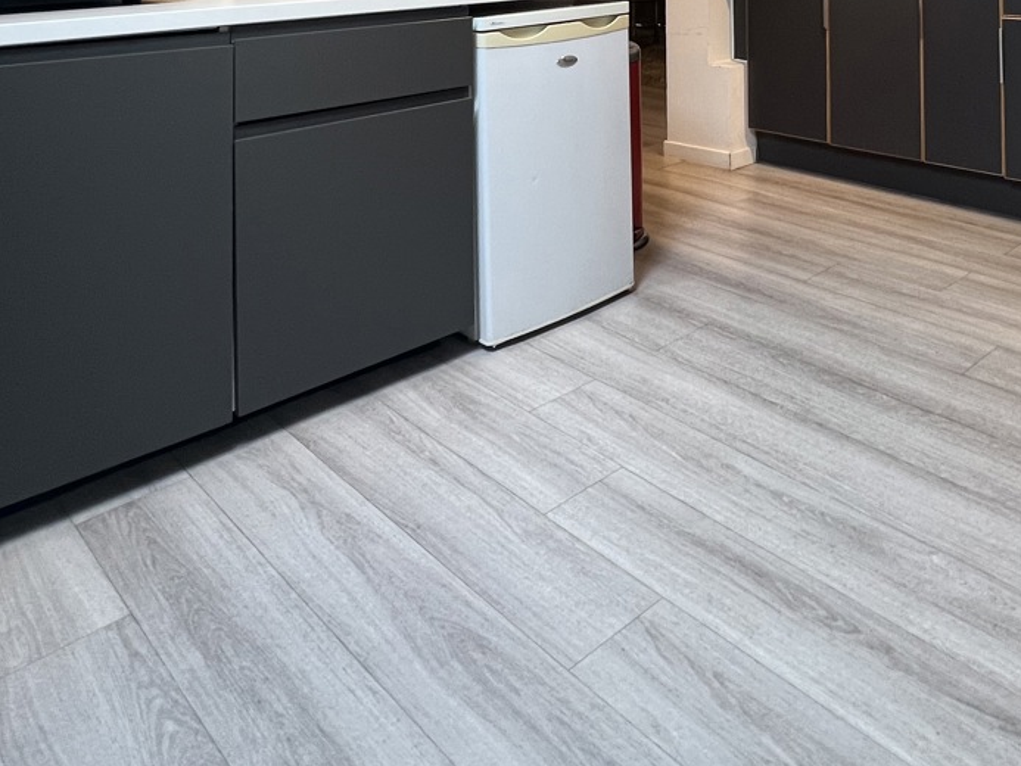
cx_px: 613
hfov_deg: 59.5
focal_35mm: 30
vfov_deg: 38.6
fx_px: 885
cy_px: -80
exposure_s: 1/50
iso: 125
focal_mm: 1.57
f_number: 1.8
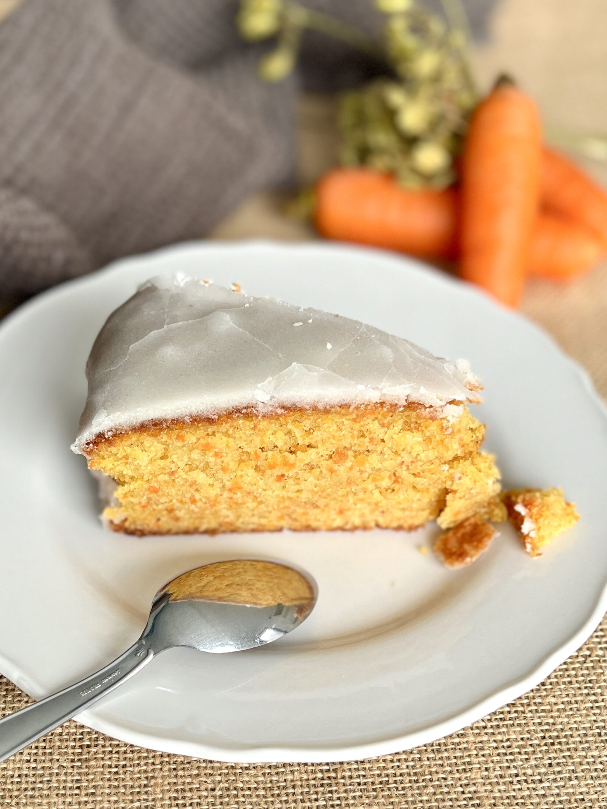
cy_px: 404
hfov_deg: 53.1
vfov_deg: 67.3
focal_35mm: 26
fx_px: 608
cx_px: 304
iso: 80
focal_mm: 5.1
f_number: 1.6
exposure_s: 1/121
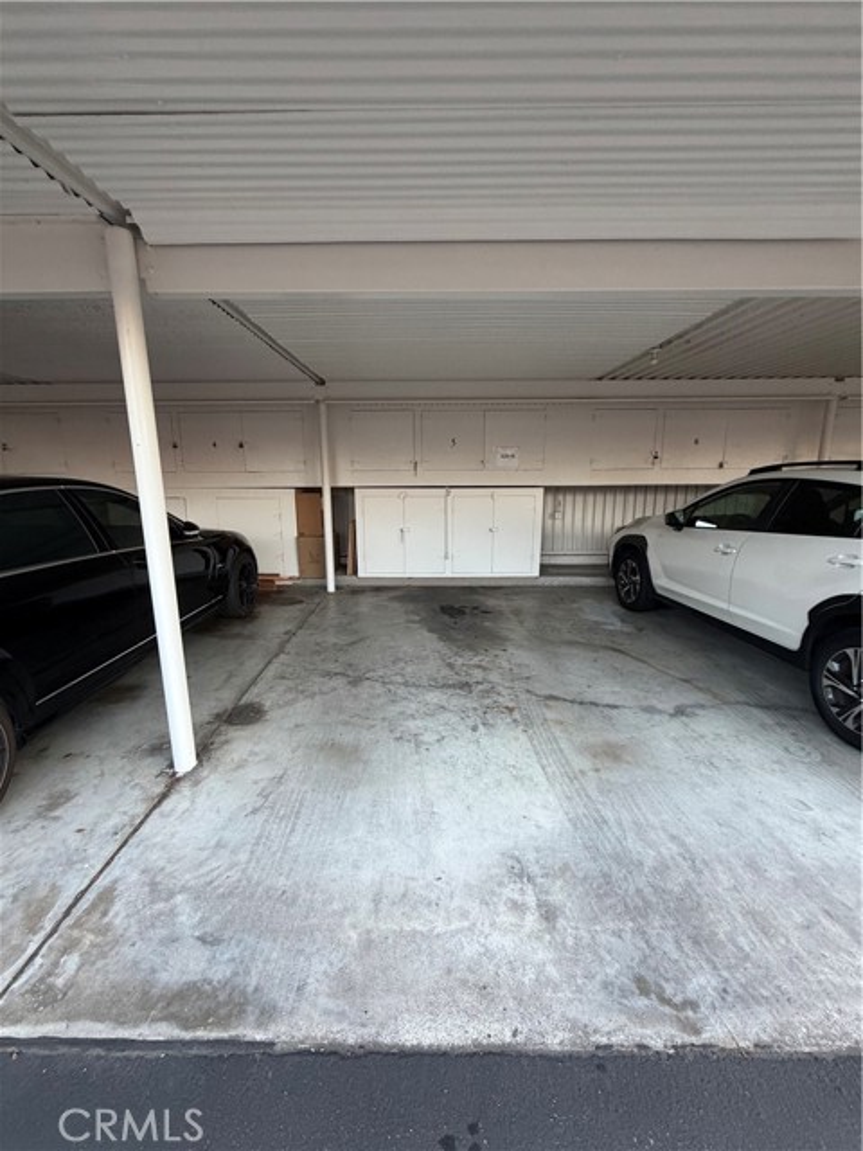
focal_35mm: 14
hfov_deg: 85.7
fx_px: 465
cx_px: 432
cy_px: 576
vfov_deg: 102.1
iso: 320
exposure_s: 1/89
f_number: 2.2
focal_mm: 2.22
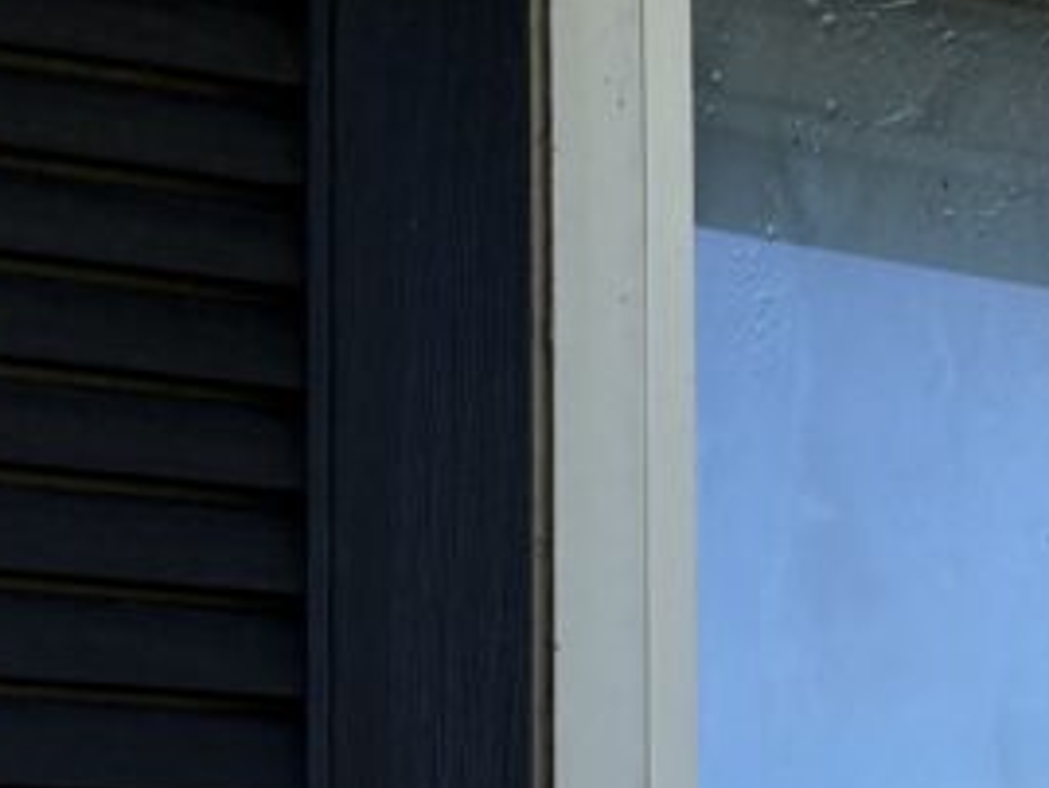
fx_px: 3001
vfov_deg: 13.9
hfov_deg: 17.5
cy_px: 1244
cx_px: 1634
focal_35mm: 99
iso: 50
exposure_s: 1/1420
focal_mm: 5.96
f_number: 1.6
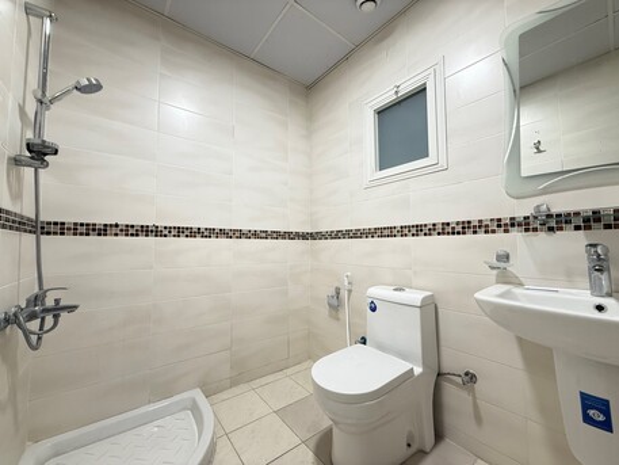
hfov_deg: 102.0
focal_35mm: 14
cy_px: 232
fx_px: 250
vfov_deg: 85.7
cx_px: 310
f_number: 2.2
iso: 320
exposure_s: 1/100
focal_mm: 2.22
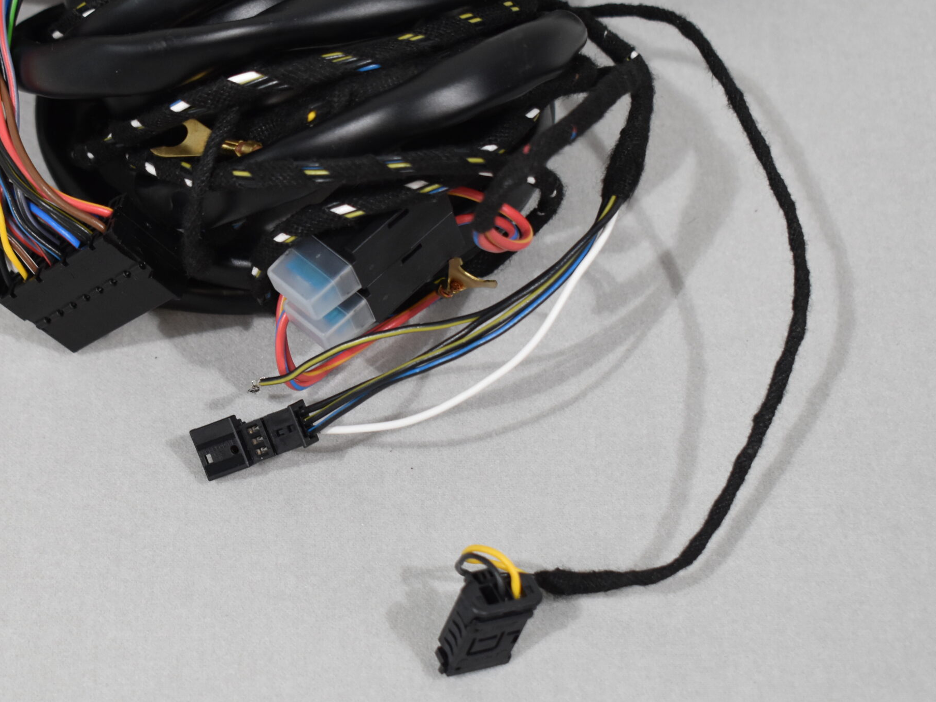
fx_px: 2542
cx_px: 289
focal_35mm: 94
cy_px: 395
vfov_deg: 15.7
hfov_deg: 20.8
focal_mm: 46
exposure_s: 1/125
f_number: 5.3
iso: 900
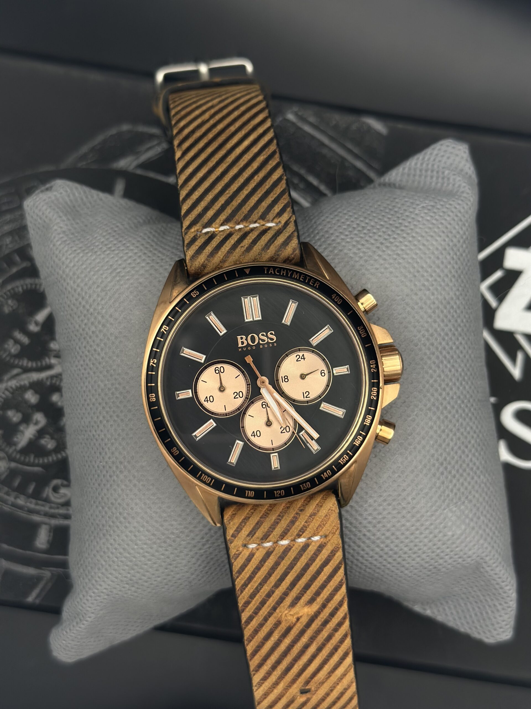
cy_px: 354
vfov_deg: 39.7
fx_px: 982
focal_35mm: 48
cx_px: 266
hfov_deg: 30.3
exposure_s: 1/334
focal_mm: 6.86
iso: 80
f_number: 1.78
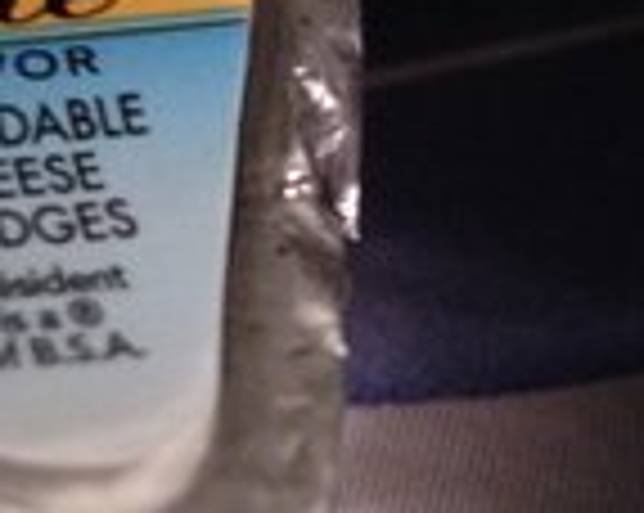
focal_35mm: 133
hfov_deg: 14.4
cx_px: 99
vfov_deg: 11.3
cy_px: -142
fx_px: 2532
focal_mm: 4.12
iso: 400
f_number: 2.4
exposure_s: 1/15
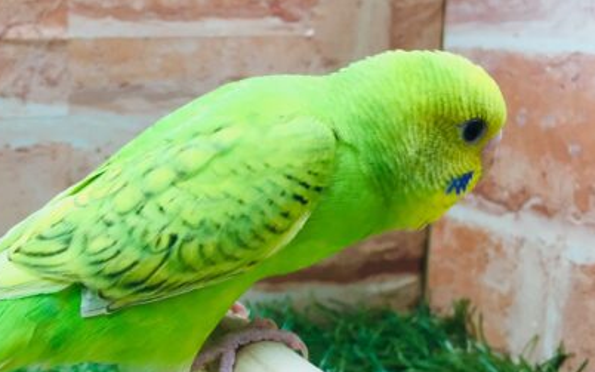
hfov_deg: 40.2
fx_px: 794
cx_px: 169
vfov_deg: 26.3
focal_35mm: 49
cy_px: 163
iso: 64
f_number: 2.2
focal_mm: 4.15
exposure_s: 1/30
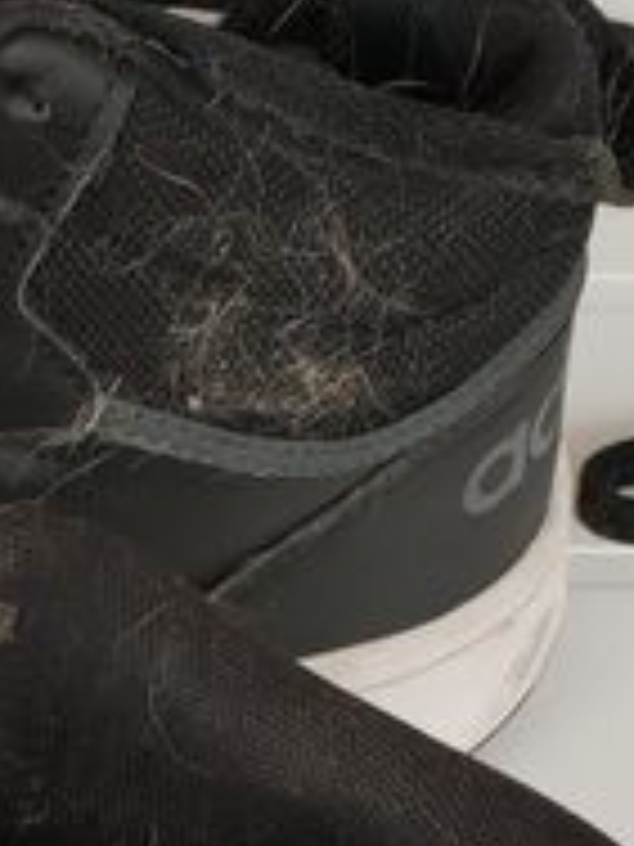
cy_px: 1454
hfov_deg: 10.3
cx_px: -405
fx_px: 3370
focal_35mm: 138
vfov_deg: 13.1
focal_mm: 4.75
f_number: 1.8
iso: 273
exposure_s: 1/60
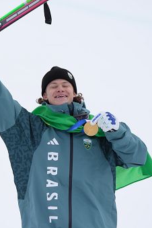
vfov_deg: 5.4
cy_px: 114
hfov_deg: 3.6
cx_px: 41
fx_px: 2438
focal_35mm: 385
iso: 800
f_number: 6.3
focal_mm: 255
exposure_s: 1/1250
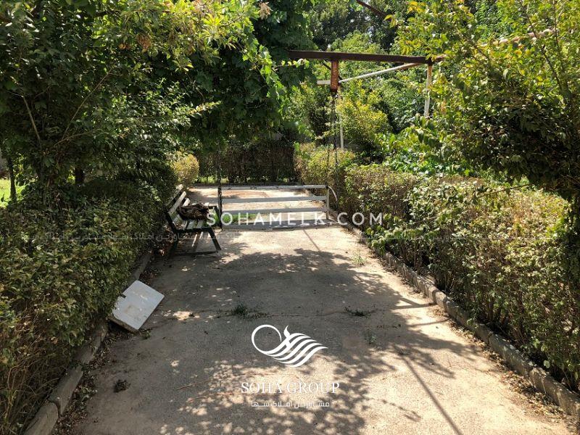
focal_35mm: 28
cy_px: 218
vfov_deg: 49.7
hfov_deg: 63.4
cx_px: 290
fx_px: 469
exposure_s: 1/685
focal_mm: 4
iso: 20
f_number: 1.8
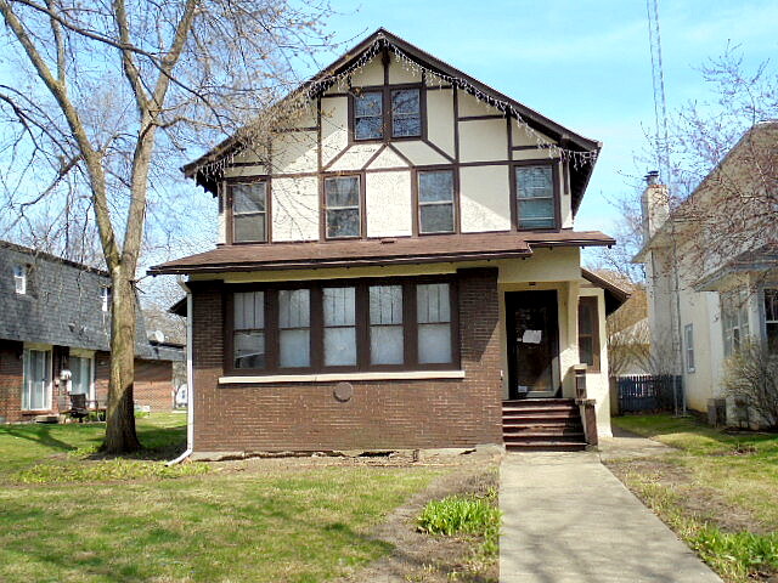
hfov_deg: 49.0
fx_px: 854
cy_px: 292
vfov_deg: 37.7
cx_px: 389
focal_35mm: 38
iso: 100
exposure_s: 1/400
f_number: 4.2
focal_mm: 6.9
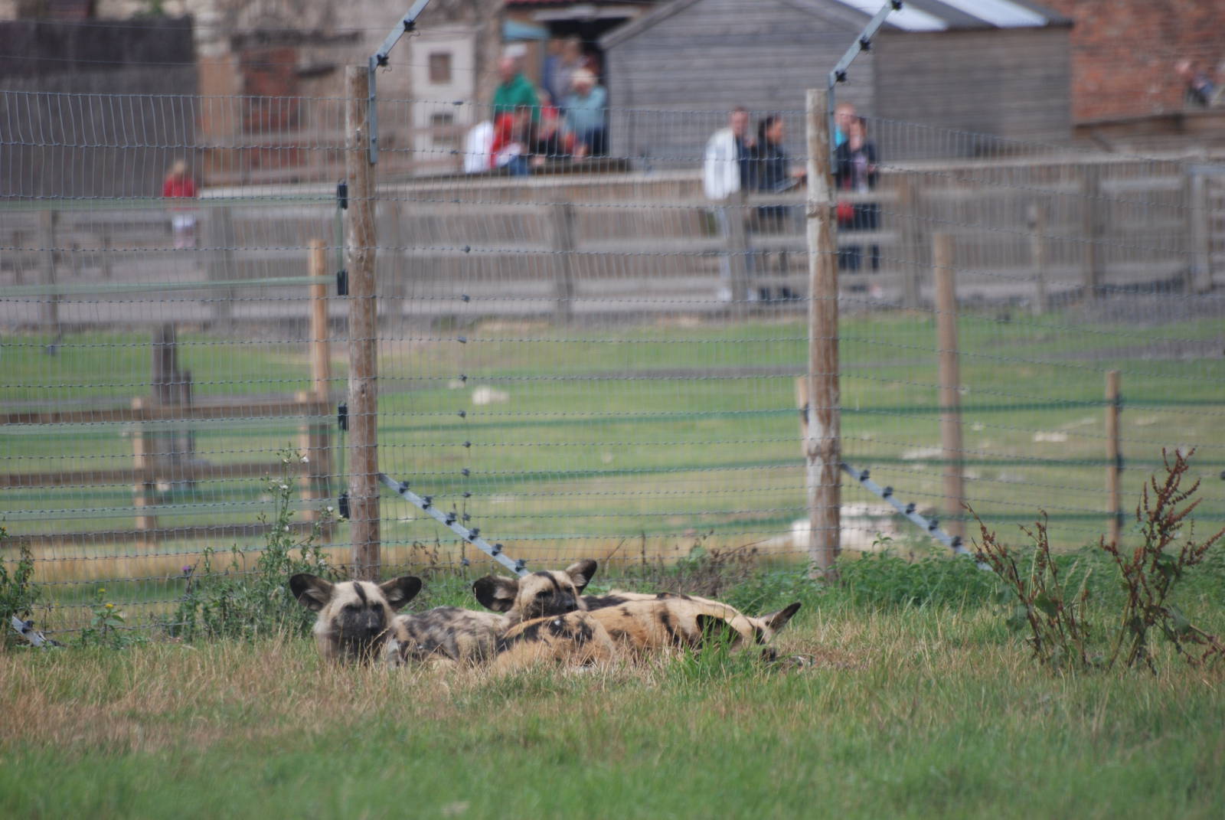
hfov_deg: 4.6
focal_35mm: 450
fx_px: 15330
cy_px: 410
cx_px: 612
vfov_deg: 3.1
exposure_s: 1/500
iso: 200
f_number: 5.6
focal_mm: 300
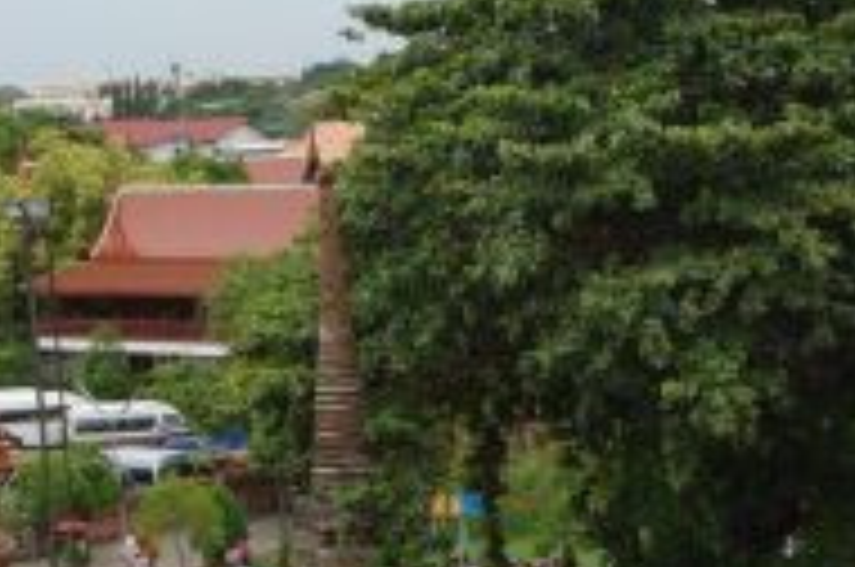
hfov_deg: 17.2
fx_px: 2798
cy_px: 533
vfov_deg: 11.5
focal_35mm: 118
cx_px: 680
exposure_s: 1/400
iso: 125
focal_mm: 10.4
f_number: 5.6
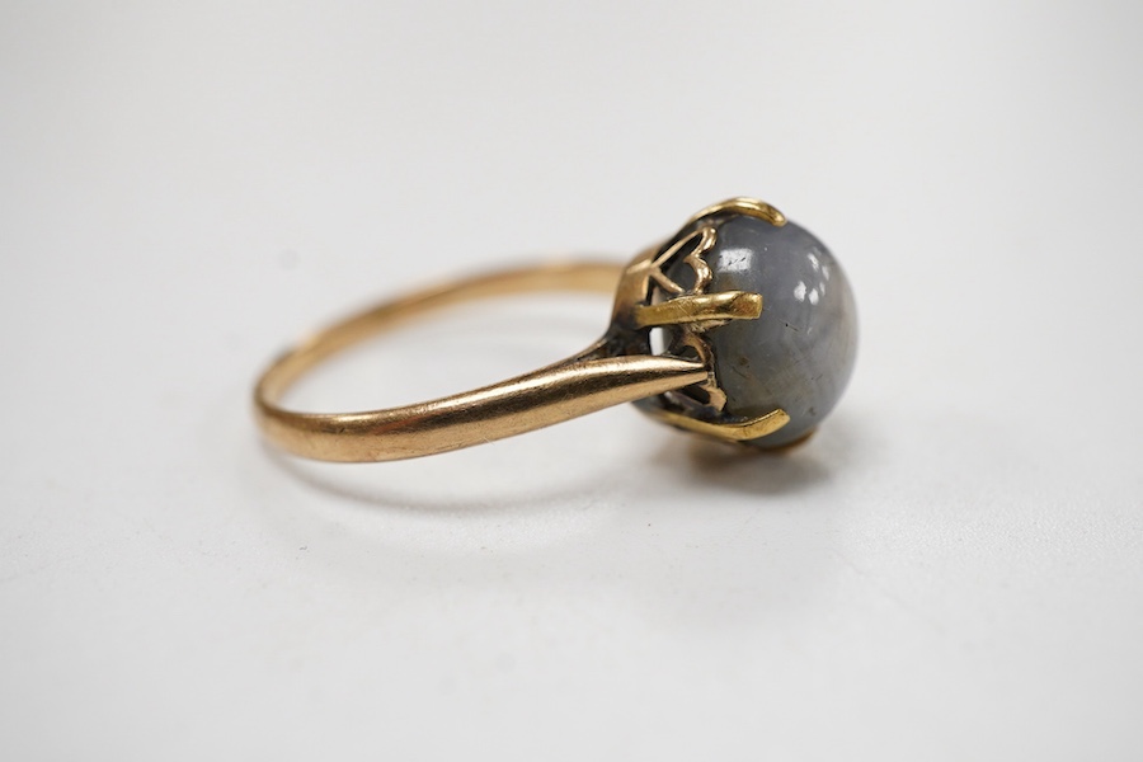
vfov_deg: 29.9
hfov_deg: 43.6
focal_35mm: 45
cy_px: 381
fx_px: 1429
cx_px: 572
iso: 1250
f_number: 11
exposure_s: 1/125
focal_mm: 30
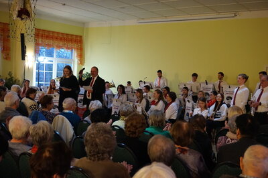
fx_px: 324
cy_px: 89
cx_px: 134
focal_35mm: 44
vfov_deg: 30.8
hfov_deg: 45.0
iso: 3200
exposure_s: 1/100
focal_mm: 29
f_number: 4.5
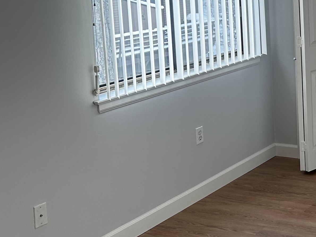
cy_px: 40
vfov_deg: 21.6
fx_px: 612
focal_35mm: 67
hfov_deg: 25.3
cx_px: 403
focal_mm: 5.7
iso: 50
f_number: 1.5
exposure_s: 1/133
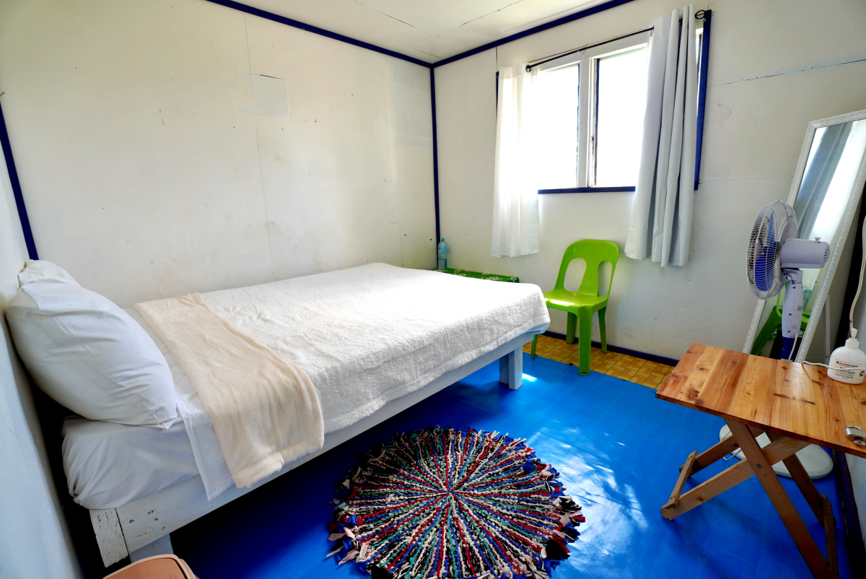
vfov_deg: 75.2
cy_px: 290
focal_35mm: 16
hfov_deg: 98.1
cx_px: 433
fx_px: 376
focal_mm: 10.4
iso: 100
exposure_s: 1/80
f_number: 3.5
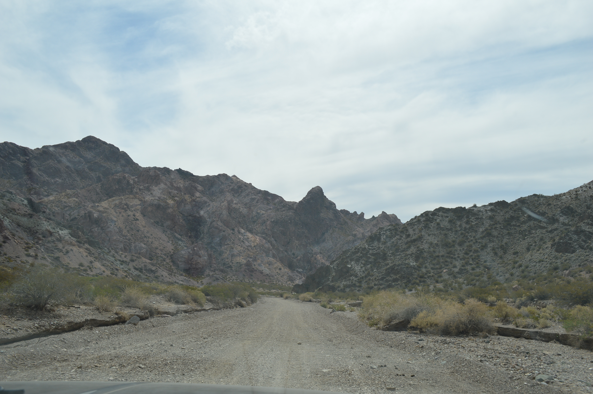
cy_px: 197
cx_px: 296
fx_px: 592
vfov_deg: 36.8
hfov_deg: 53.2
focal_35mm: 36
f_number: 9
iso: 100
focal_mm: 24
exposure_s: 1/320
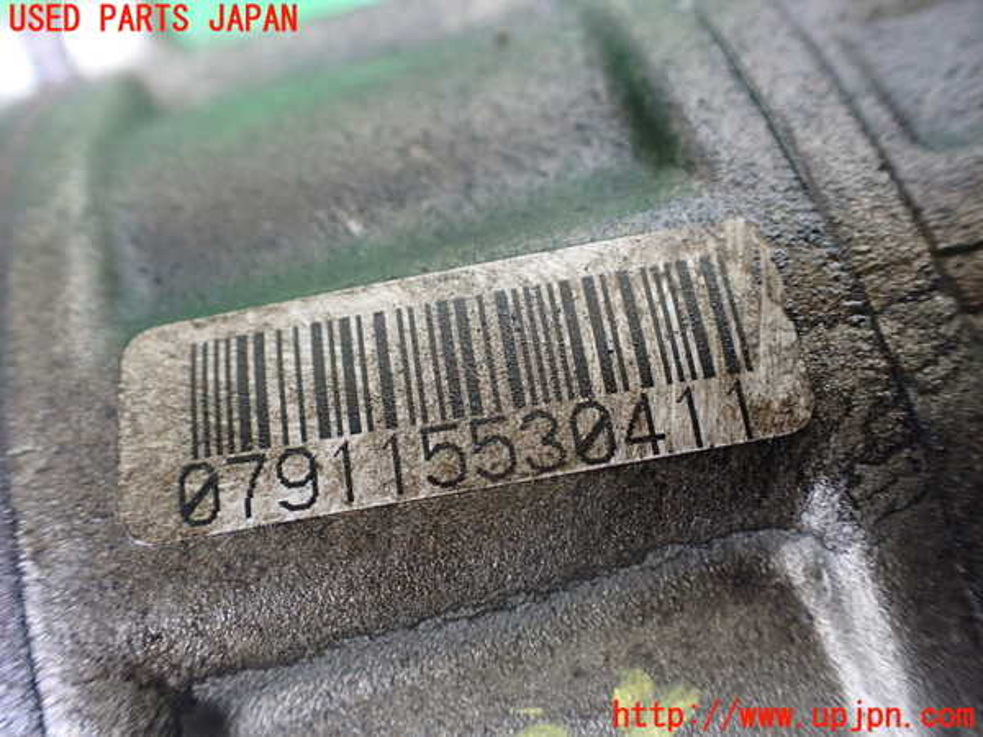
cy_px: 368
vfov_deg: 46.8
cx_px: 492
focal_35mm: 30
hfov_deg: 60.0
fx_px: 852
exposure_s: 1/40
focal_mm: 5.4
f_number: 2.3
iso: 800
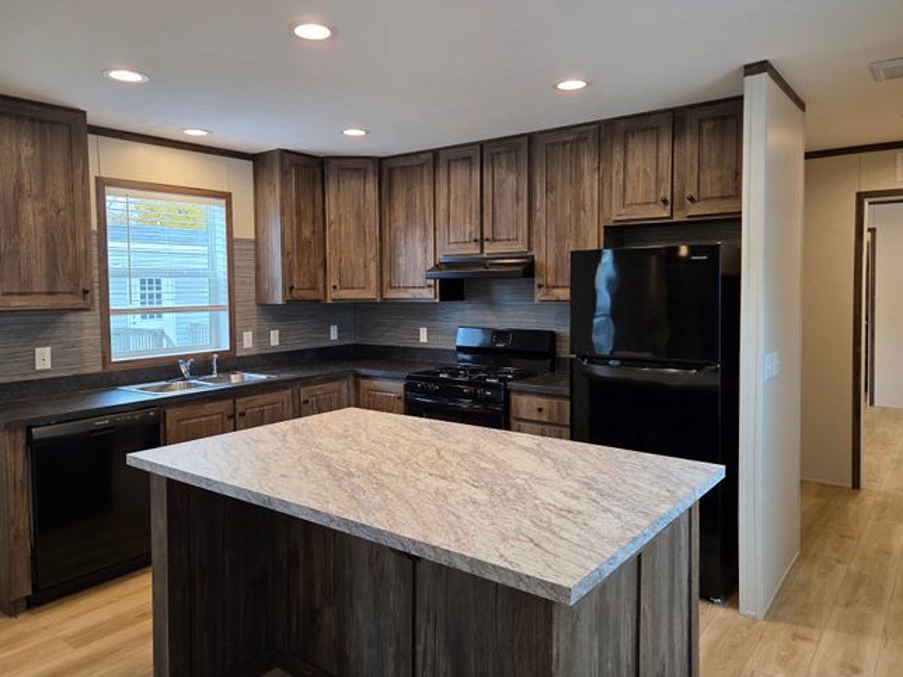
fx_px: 652
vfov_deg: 54.8
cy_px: 312
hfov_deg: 69.4
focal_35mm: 25
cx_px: 454
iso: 100
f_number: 1.8
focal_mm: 5.4
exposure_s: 1/120
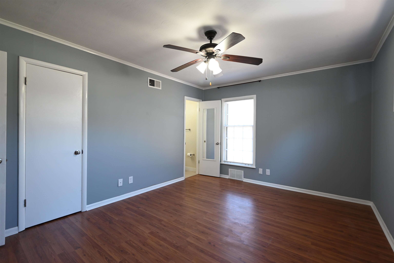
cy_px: 132
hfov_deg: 96.7
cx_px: 197
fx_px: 175
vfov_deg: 73.8
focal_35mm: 16
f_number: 9
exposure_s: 1/15
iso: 720
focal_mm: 16
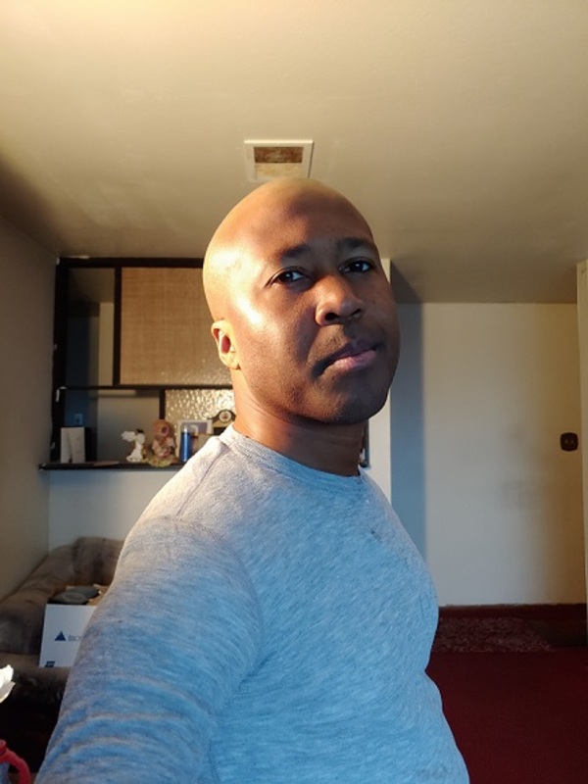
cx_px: 294
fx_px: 566
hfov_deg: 54.9
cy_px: 392
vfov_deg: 69.4
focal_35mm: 25
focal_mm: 4.23
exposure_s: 1/30
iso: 550
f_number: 1.5
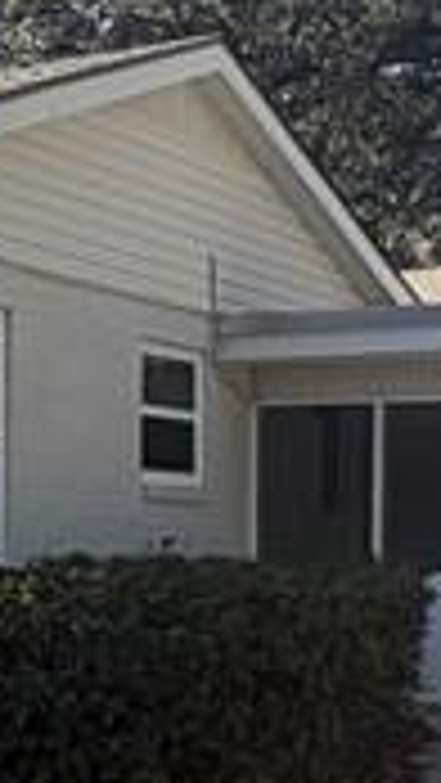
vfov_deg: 23.5
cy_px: 526
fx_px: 1869
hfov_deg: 13.4
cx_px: 148
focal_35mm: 90
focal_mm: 2.22
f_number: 2.2
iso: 40
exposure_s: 1/502
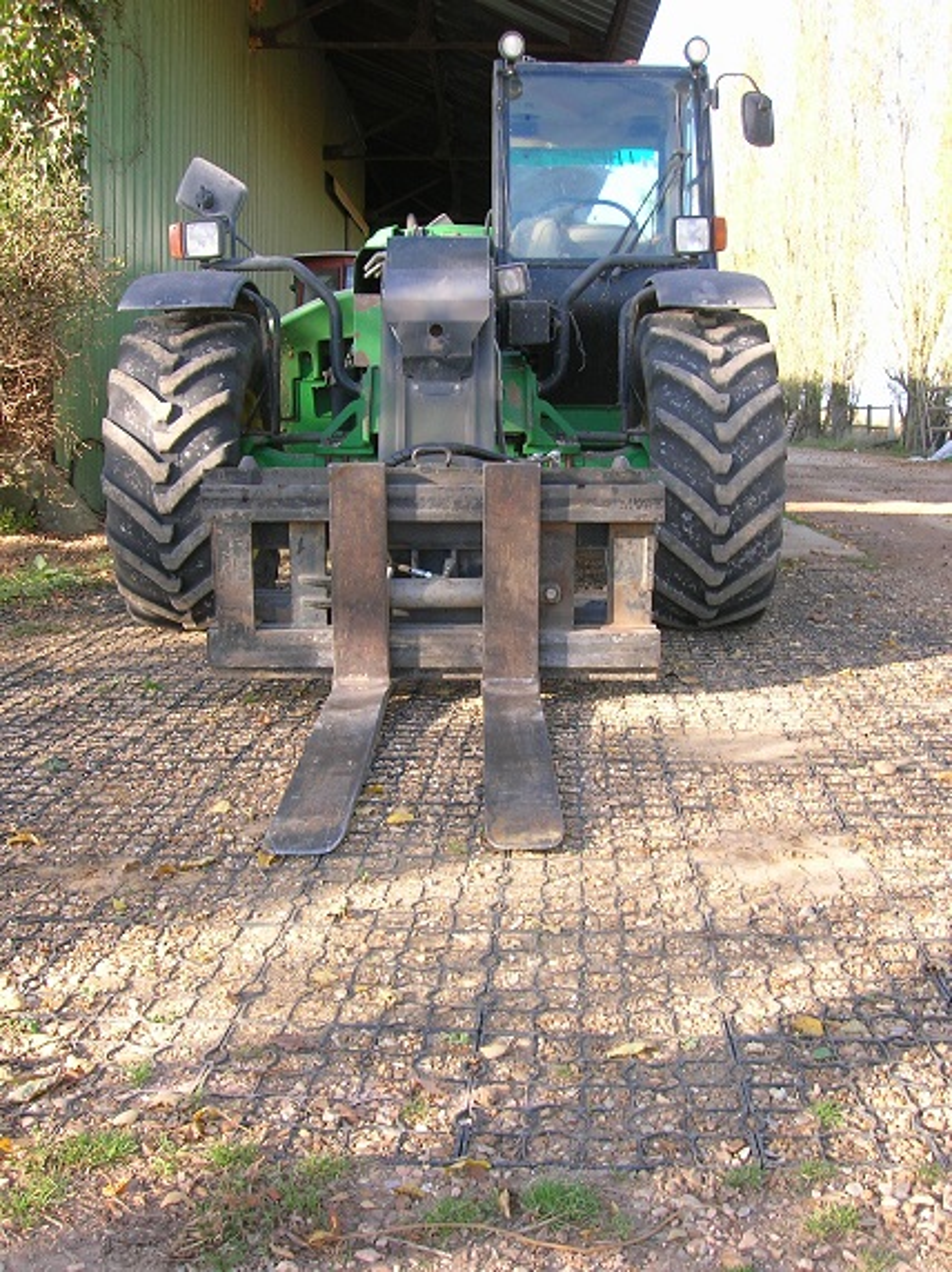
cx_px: 476
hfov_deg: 41.7
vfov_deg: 54.0
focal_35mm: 34
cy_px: 636
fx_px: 1249
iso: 50
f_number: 4.9
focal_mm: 5.7
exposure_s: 1/43.5
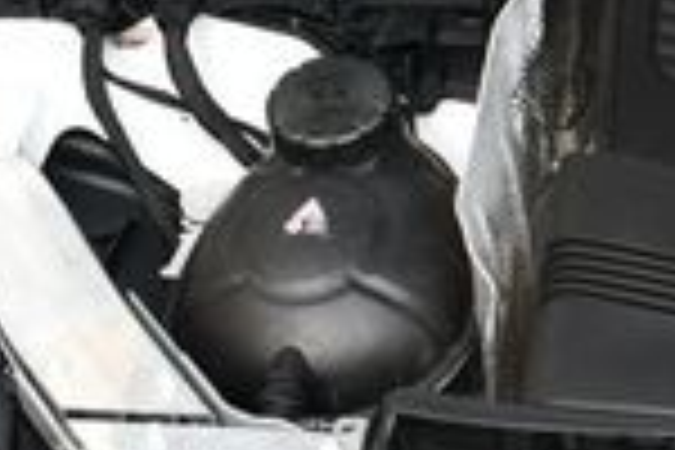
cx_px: 1202
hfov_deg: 12.3
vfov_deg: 8.9
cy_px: 45
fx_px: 2887
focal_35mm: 154
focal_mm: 18
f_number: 4.5
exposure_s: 1/250
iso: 400
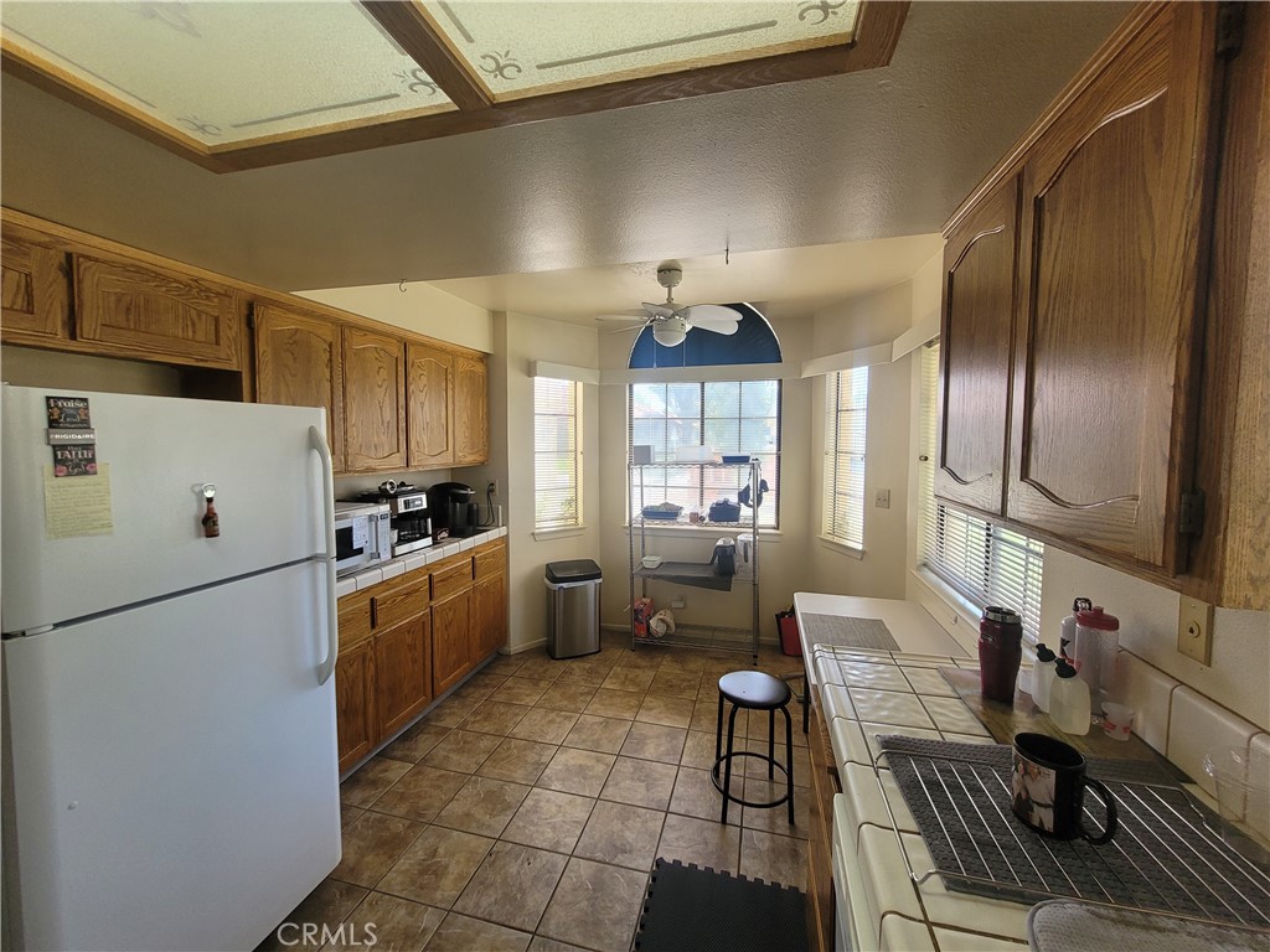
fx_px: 477
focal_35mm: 13
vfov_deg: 89.9
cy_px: 476
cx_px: 635
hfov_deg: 106.2
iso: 80
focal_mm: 1.74
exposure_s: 1/120
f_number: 2.2
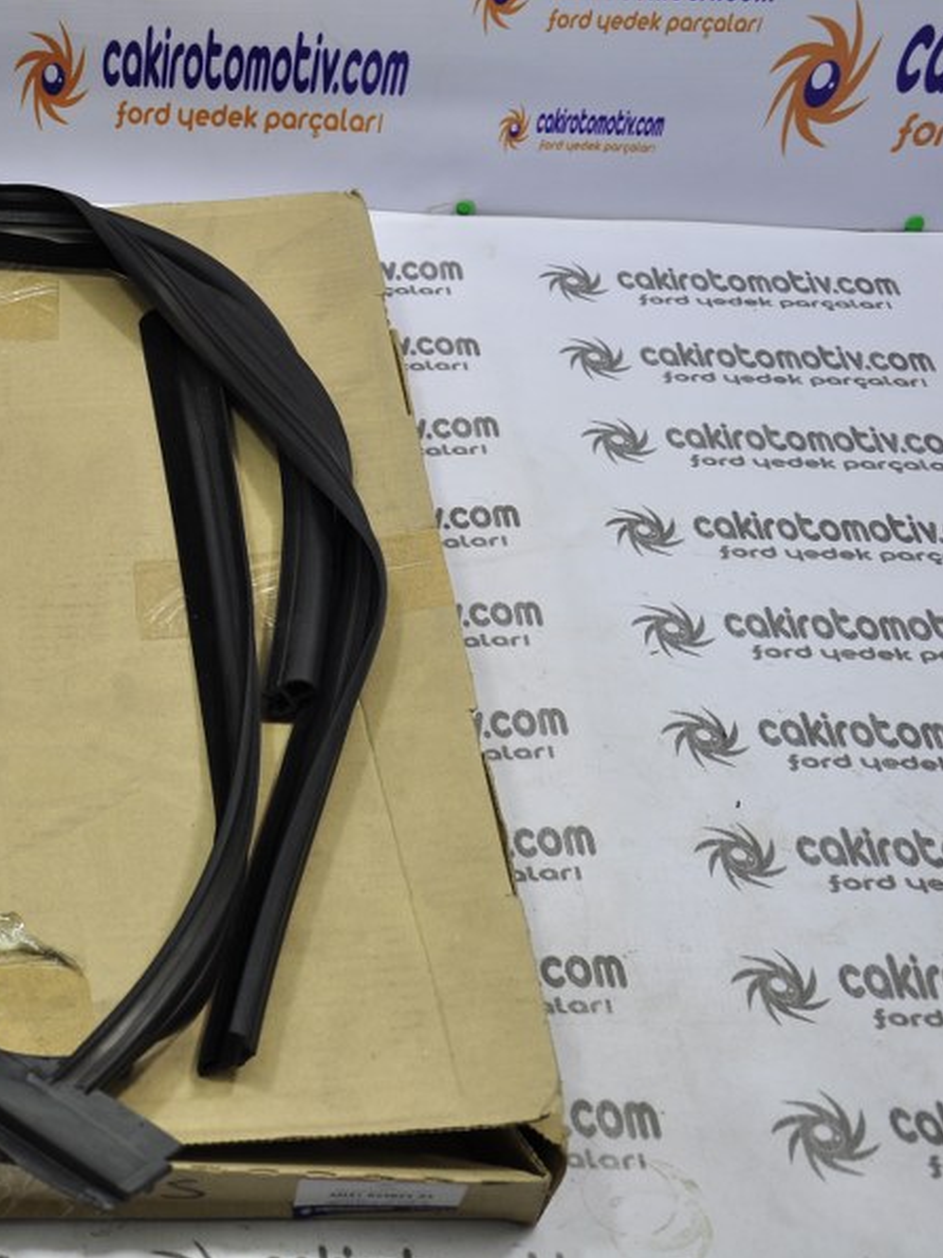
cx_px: 80
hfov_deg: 23.3
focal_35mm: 61
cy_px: 630
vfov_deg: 31.7
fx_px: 2216
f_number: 4.5
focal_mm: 28
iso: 200
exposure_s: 1/40
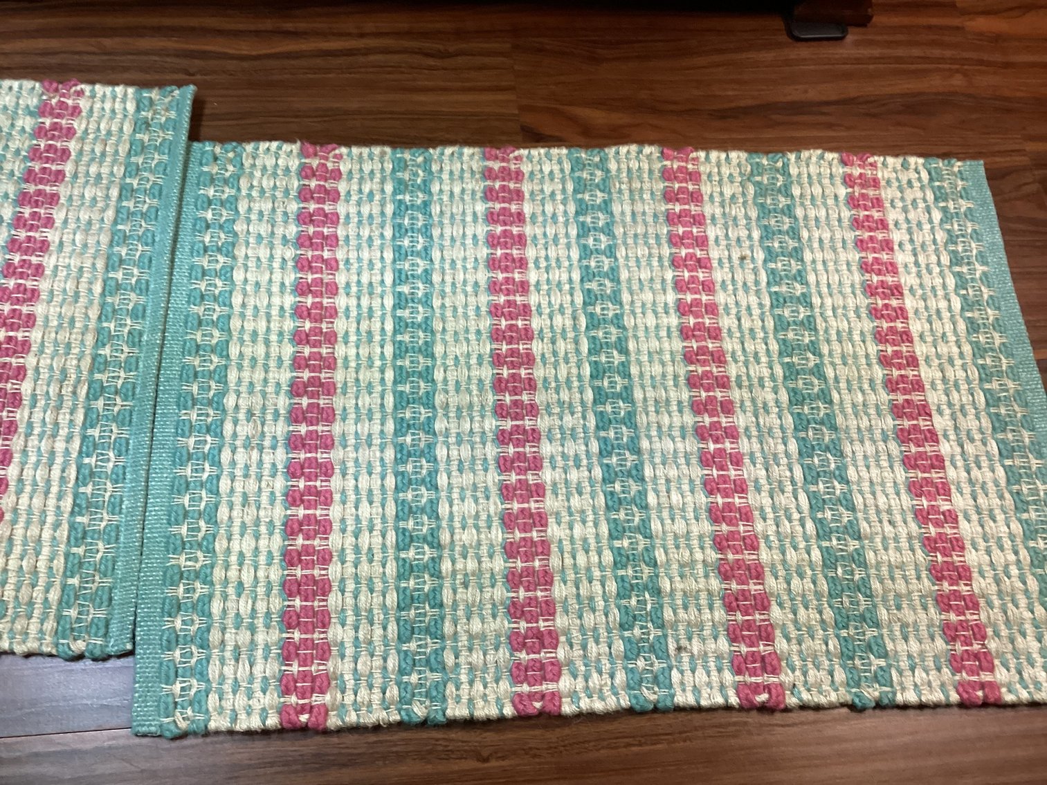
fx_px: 938
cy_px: 392
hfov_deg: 58.3
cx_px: 524
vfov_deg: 45.4
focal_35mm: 31
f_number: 2.4
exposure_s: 1/50
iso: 160
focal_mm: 3.3
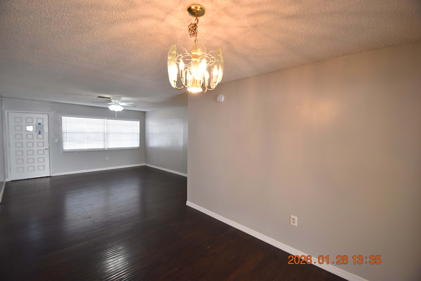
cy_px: 140
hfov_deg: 100.4
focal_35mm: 15
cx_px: 210
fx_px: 175
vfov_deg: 77.3
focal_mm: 10
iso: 800
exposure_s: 1/90
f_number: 3.5
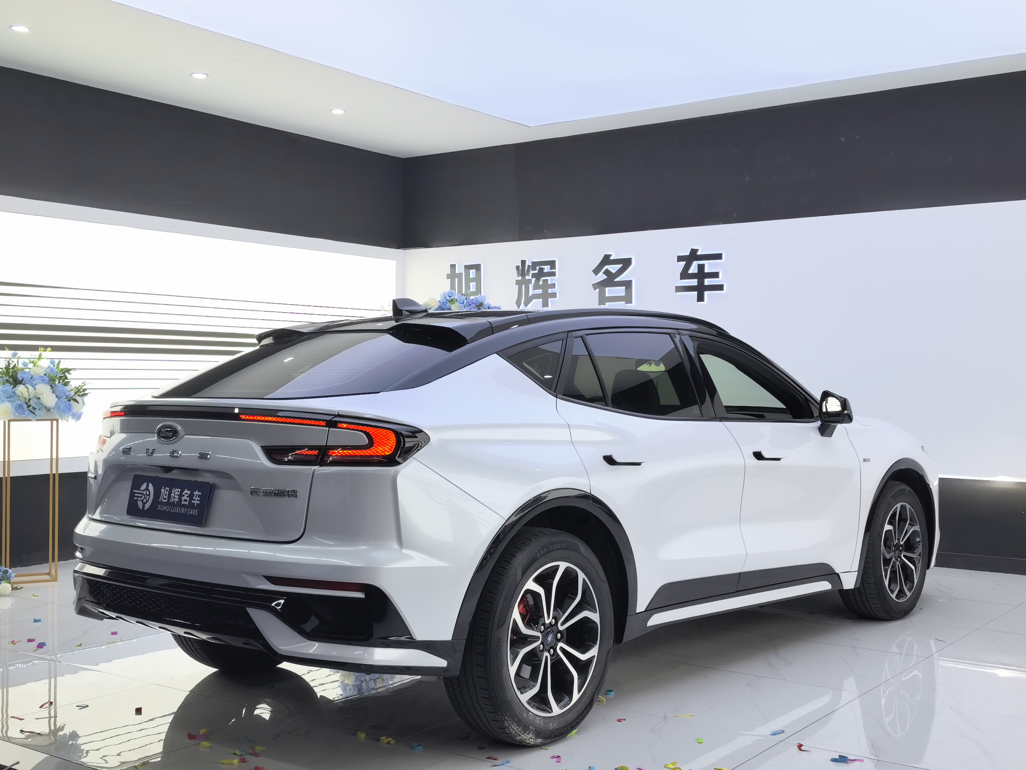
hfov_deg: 46.8
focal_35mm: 40
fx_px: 1186
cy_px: 385
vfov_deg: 36.0
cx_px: 513
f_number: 2
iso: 250
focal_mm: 5.75
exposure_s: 1/961
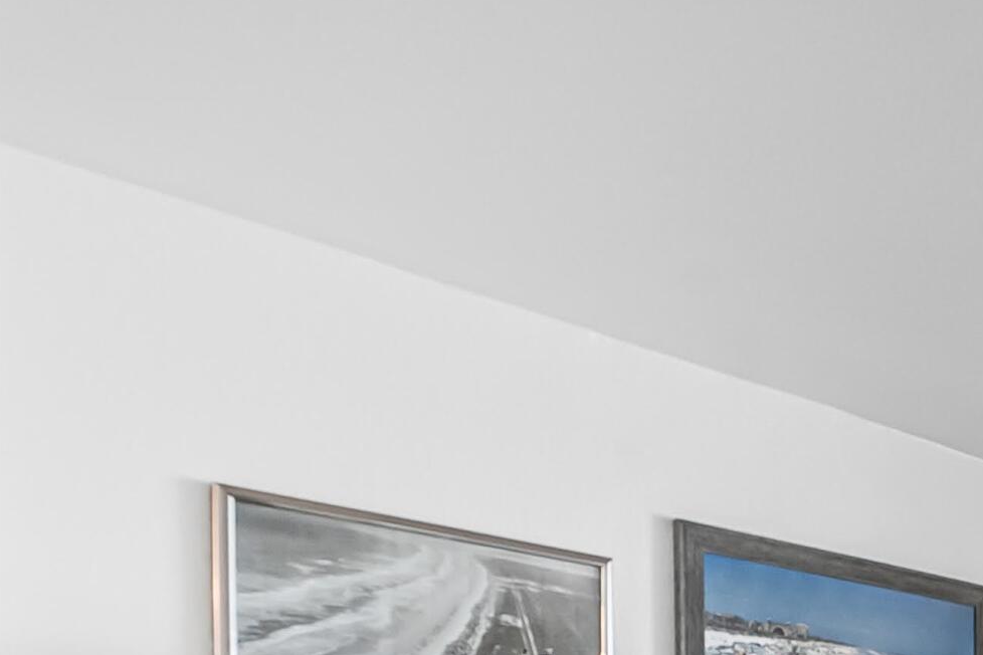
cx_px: 1340
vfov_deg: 25.0
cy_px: 868
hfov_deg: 31.0
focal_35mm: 46
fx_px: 1256
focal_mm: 10
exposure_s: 1/13
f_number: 9
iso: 320
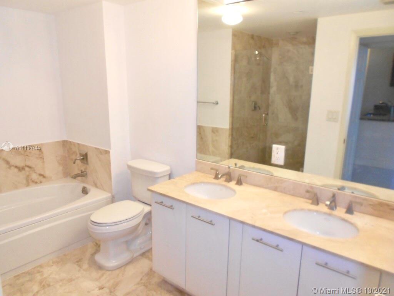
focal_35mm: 26
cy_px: 148
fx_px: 296
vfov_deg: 53.1
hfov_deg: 67.3
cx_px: 197
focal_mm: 4.6
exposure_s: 1/30
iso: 160
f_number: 3.2
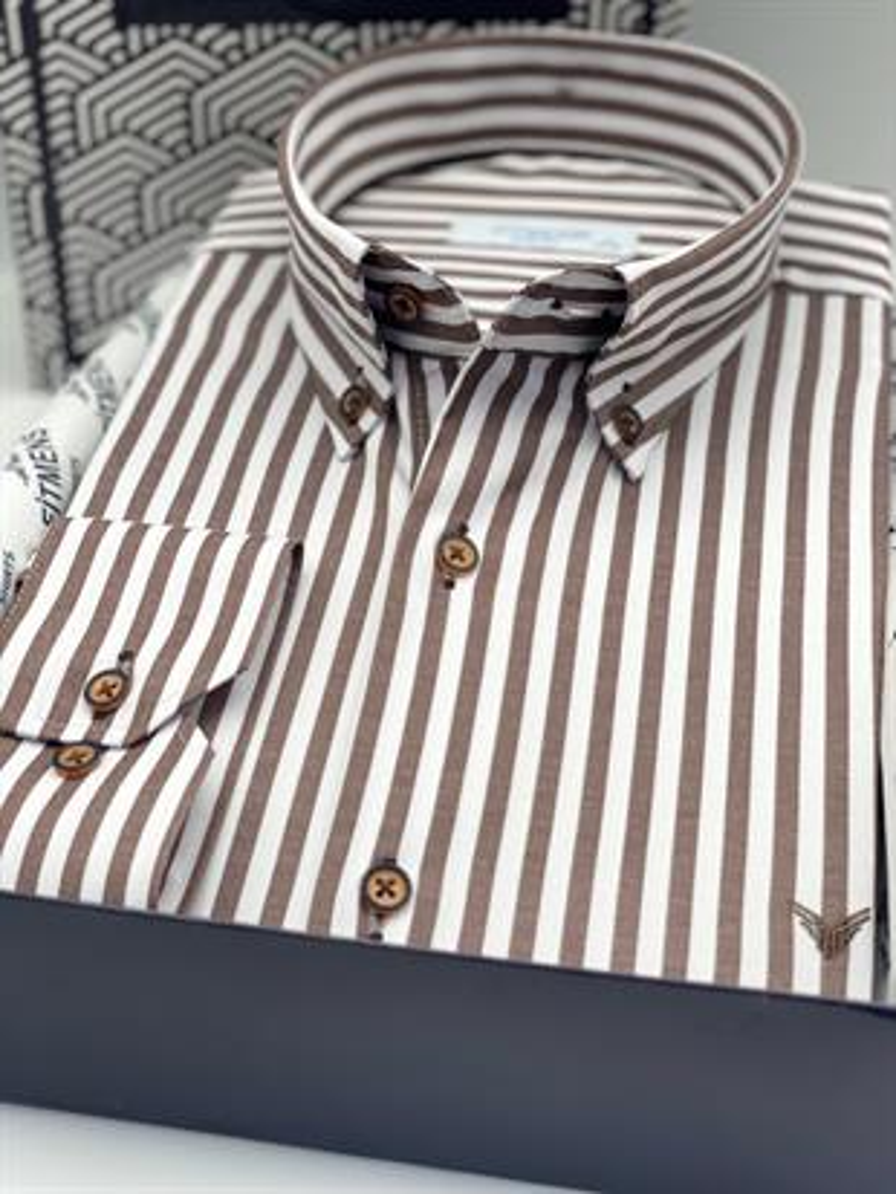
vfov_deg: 36.8
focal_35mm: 52
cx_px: 448
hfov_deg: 28.0
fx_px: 1794
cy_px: 597
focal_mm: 6
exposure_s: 1/122
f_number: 2
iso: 32
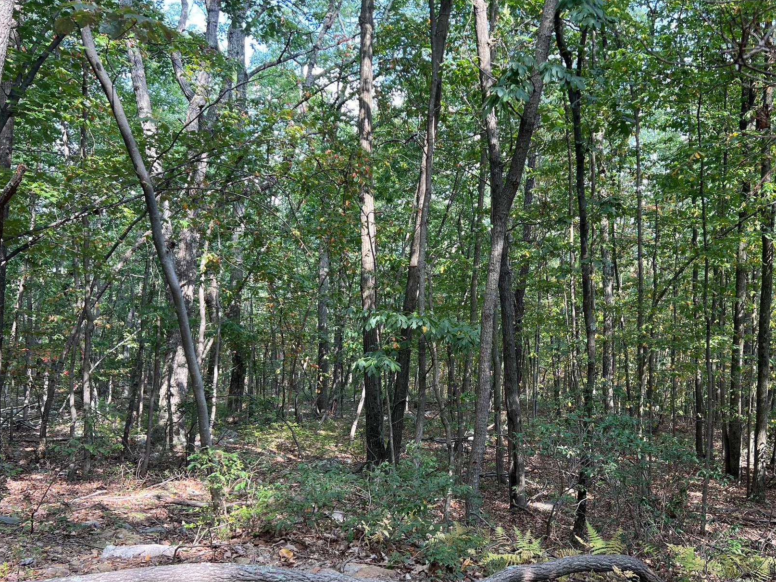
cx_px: 455
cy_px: 353
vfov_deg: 42.7
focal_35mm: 33
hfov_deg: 55.1
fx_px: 740
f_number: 1.5
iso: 64
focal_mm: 5.7
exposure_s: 1/154
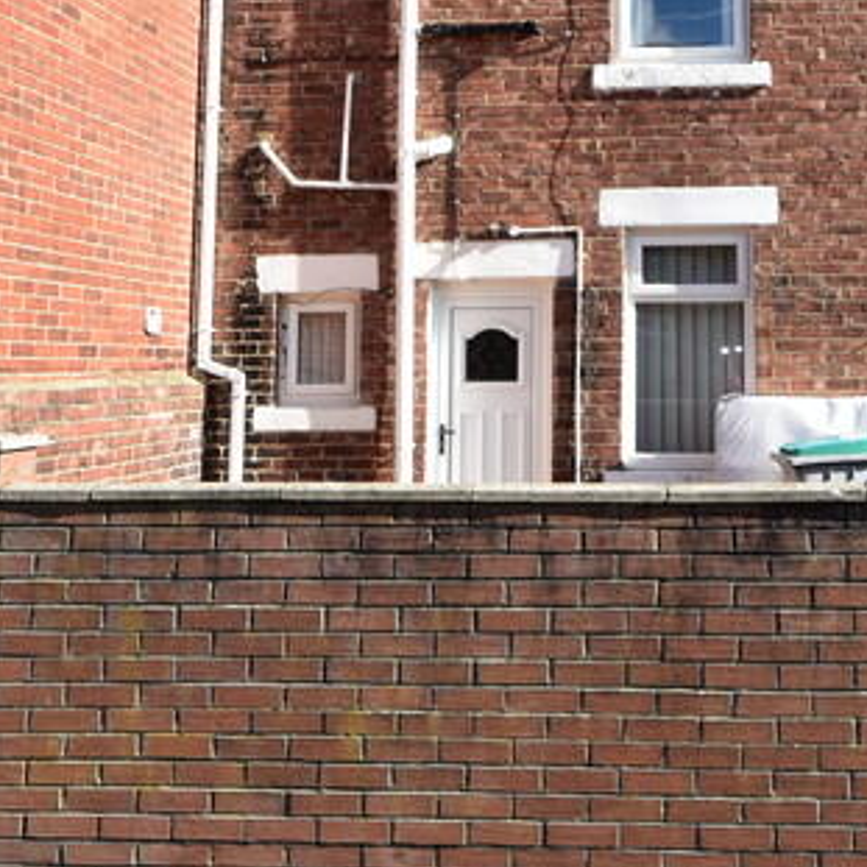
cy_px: 213
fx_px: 1190
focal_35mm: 42
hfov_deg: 38.9
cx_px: 661
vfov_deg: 38.9
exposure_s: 1/200
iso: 200
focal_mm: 10
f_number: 10
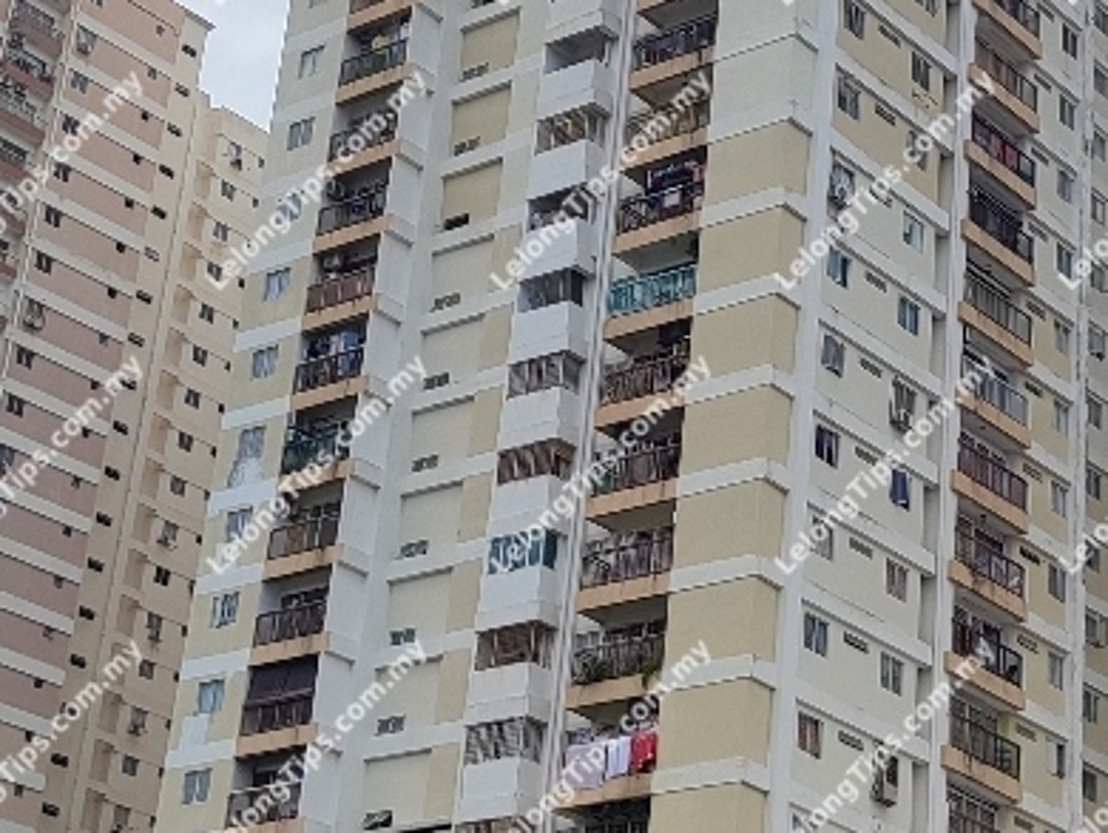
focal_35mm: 78
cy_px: 252
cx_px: 838
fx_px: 2498
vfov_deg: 18.8
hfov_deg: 24.7
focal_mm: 5.89
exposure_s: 1/1971
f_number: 1.89
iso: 50
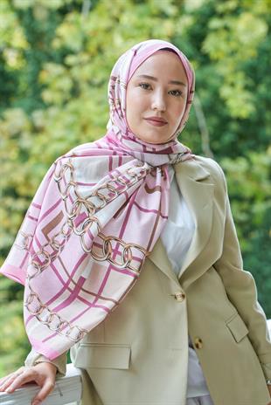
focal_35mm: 102
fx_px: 1150
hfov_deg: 13.4
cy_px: 202
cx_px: 136
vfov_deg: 20.0
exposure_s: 1/125
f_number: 5.6
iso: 800
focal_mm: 102
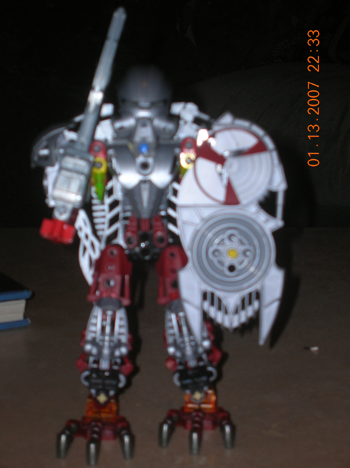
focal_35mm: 102
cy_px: 234
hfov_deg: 14.5
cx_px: 175
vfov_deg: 19.3
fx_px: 1377
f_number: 4.9
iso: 50
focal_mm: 17.1
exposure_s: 1/60.1
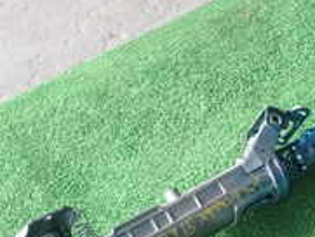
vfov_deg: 17.3
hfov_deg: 23.4
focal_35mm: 83
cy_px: 251
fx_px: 756
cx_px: 216
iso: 100
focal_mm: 4.5
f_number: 5.6
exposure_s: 1/50
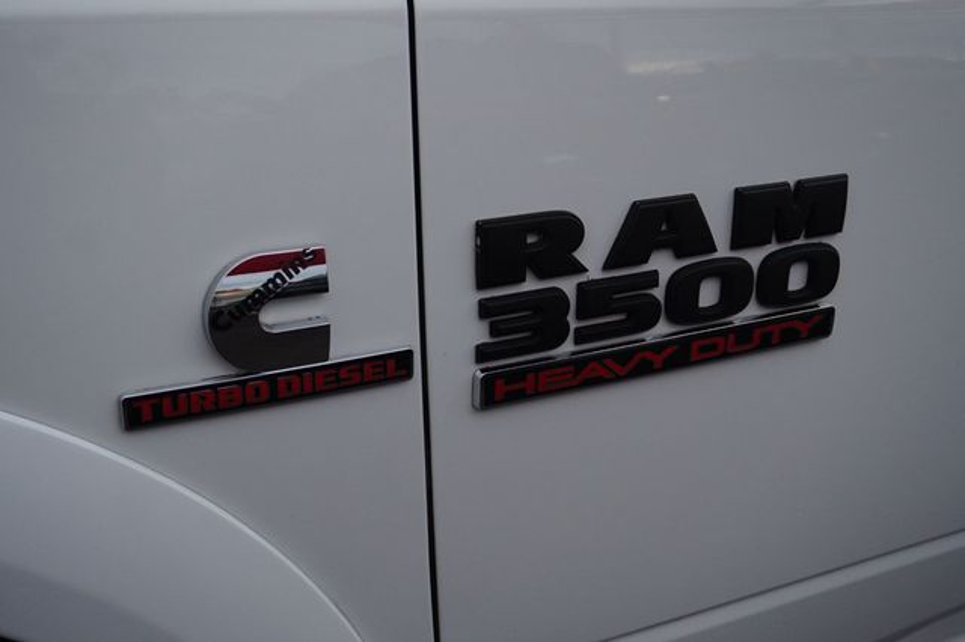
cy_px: 321
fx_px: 1085
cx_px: 482
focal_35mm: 40
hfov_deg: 47.9
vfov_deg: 33.0
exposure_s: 1/160
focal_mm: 27
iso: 640
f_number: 4.5
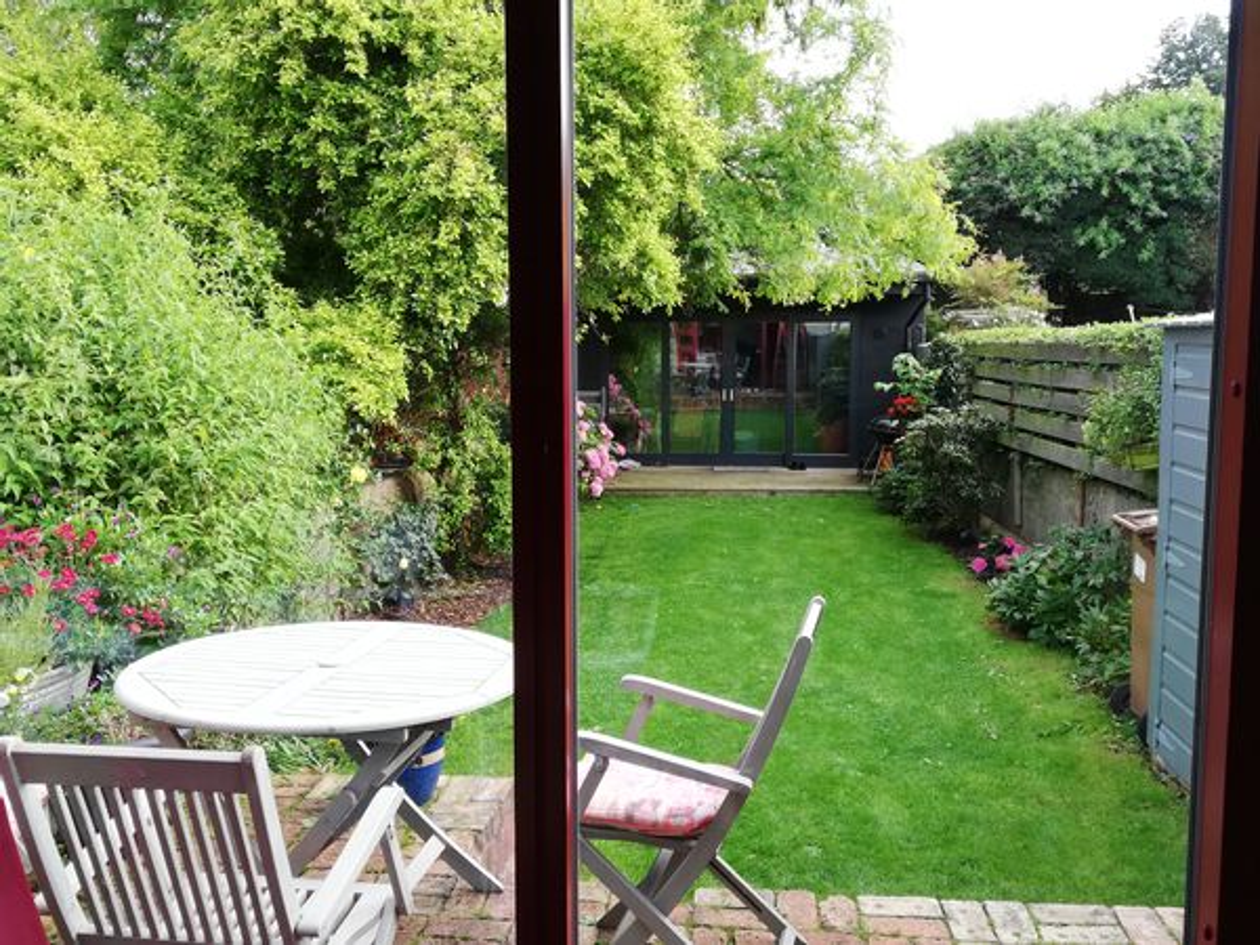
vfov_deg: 44.2
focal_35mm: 32
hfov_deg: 56.8
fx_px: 1165
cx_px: 630
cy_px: 472
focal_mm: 3.81
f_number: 2.2
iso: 64
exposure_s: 1/50
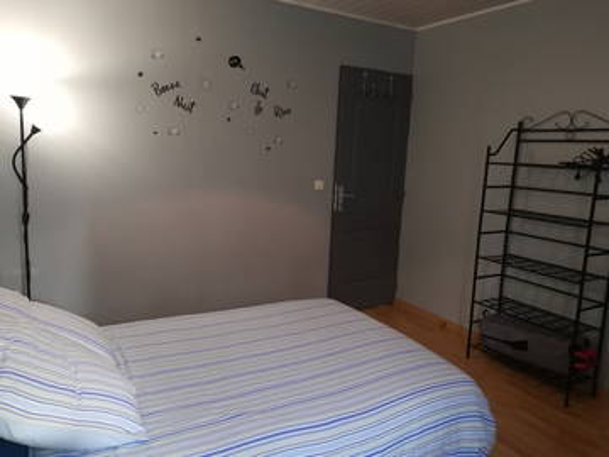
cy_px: 228
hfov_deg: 67.3
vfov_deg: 53.1
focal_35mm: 26
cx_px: 304
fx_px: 457
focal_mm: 3.83
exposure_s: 1/33.3
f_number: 2.2
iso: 320
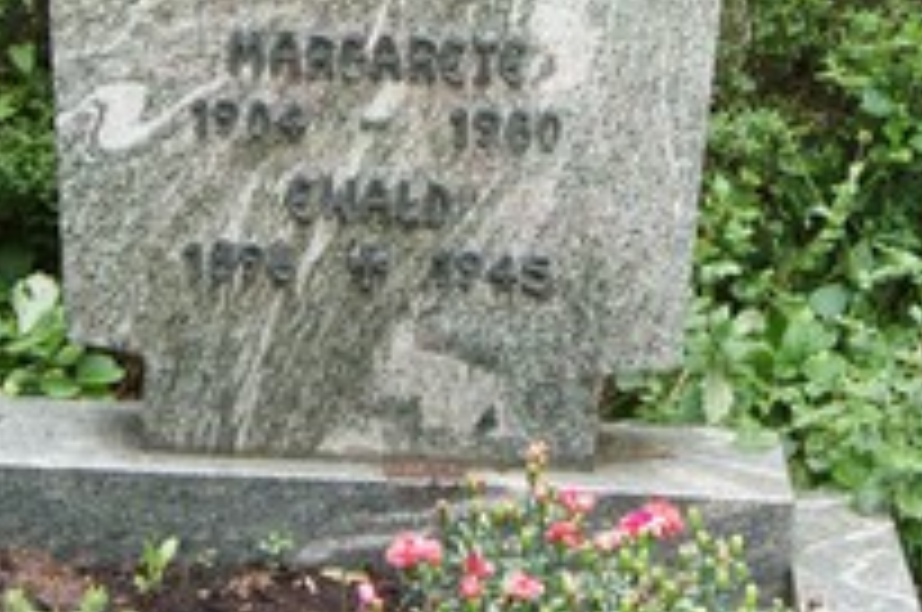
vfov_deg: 12.2
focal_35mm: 111
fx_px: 2841
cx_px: 369
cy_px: 86
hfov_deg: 18.4
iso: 250
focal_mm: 33
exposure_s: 1/100
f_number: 4.5
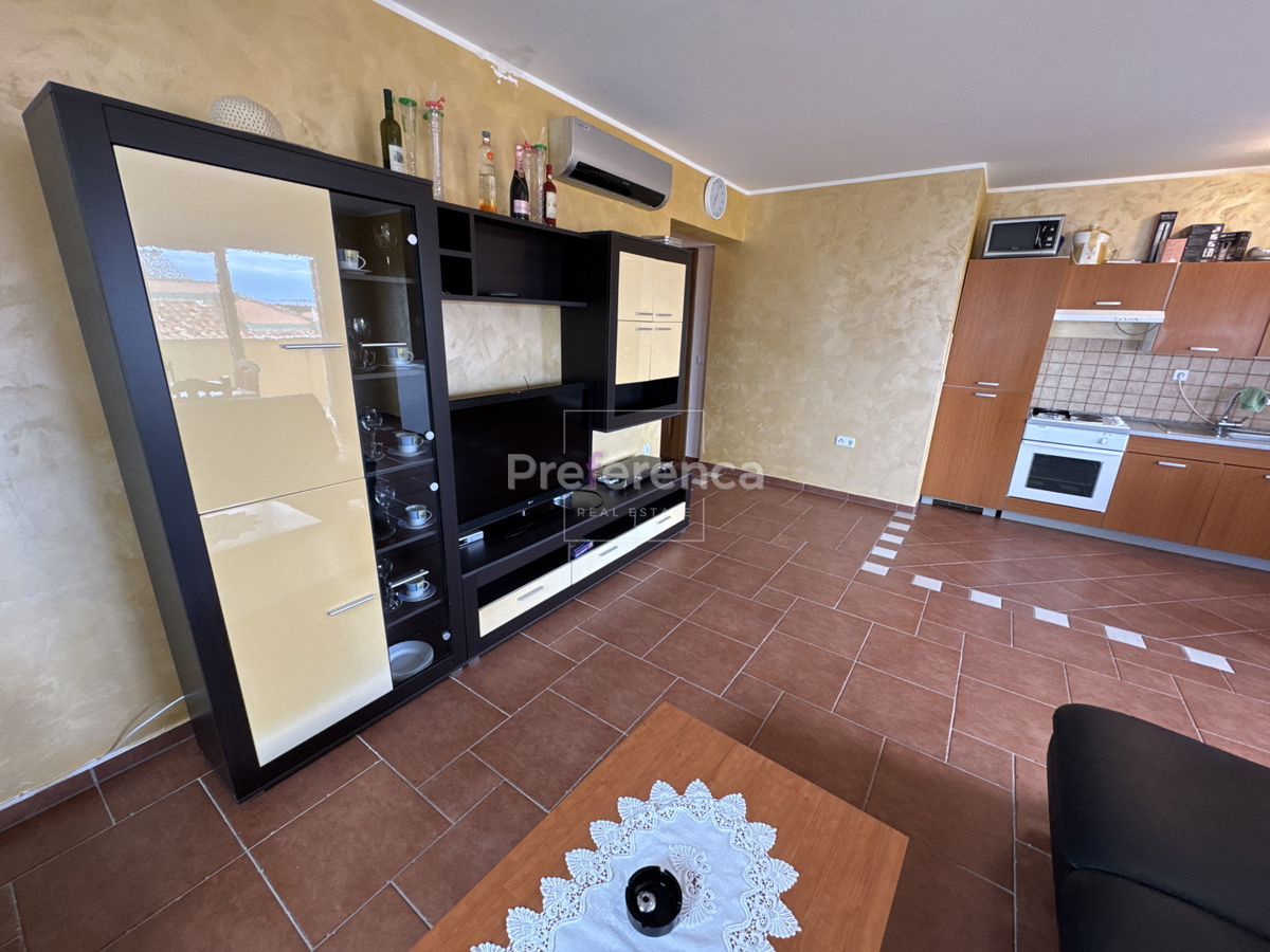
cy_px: 476
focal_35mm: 14
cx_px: 635
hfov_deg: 102.1
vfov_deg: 85.7
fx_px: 514
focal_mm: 2.22
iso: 200
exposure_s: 1/100
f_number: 2.2
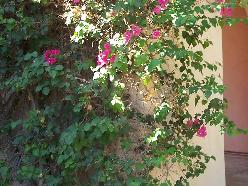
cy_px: 76
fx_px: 616
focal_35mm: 86
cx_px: 241
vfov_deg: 17.2
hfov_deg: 22.0
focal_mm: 7.8
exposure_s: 1/80
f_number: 2.8
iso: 64
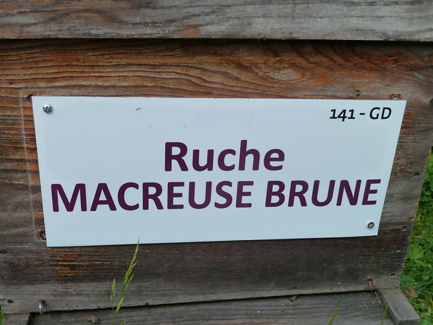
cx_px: 216
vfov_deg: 36.0
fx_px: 500
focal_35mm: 40
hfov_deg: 46.8
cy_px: 162
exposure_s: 1/200
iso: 125
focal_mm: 6.5
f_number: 4
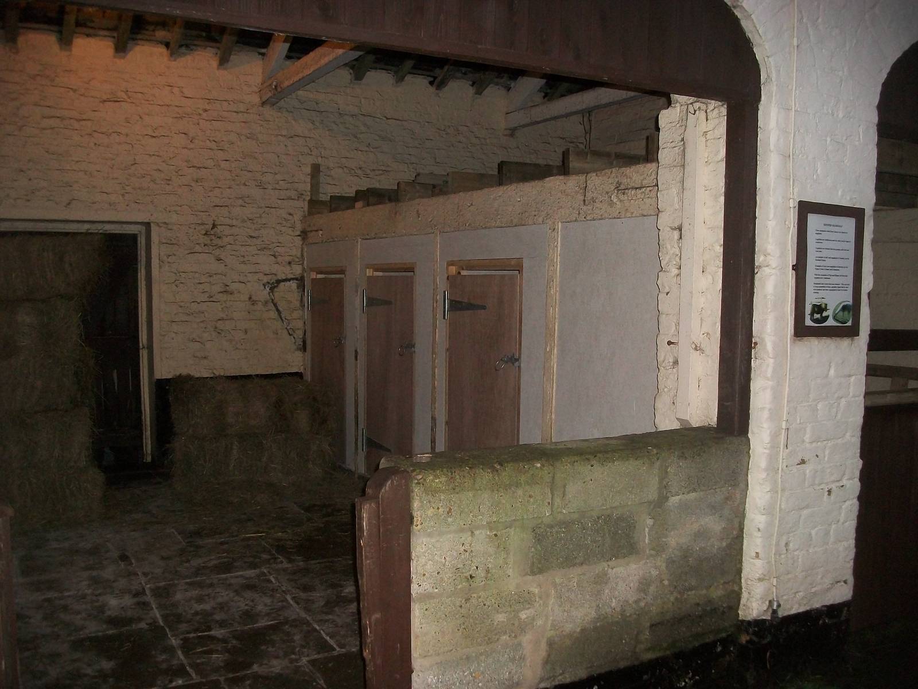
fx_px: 849
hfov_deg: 56.8
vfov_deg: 44.2
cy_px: 344
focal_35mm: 32
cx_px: 459
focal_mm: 5.7
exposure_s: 1/30
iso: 240
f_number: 2.9
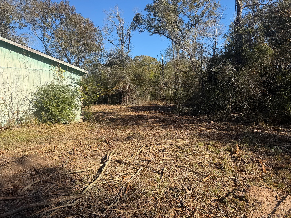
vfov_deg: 56.8
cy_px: 109
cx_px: 146
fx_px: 202
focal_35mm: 24
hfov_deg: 71.6
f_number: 1.78
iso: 80
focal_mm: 6.76
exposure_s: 1/2801
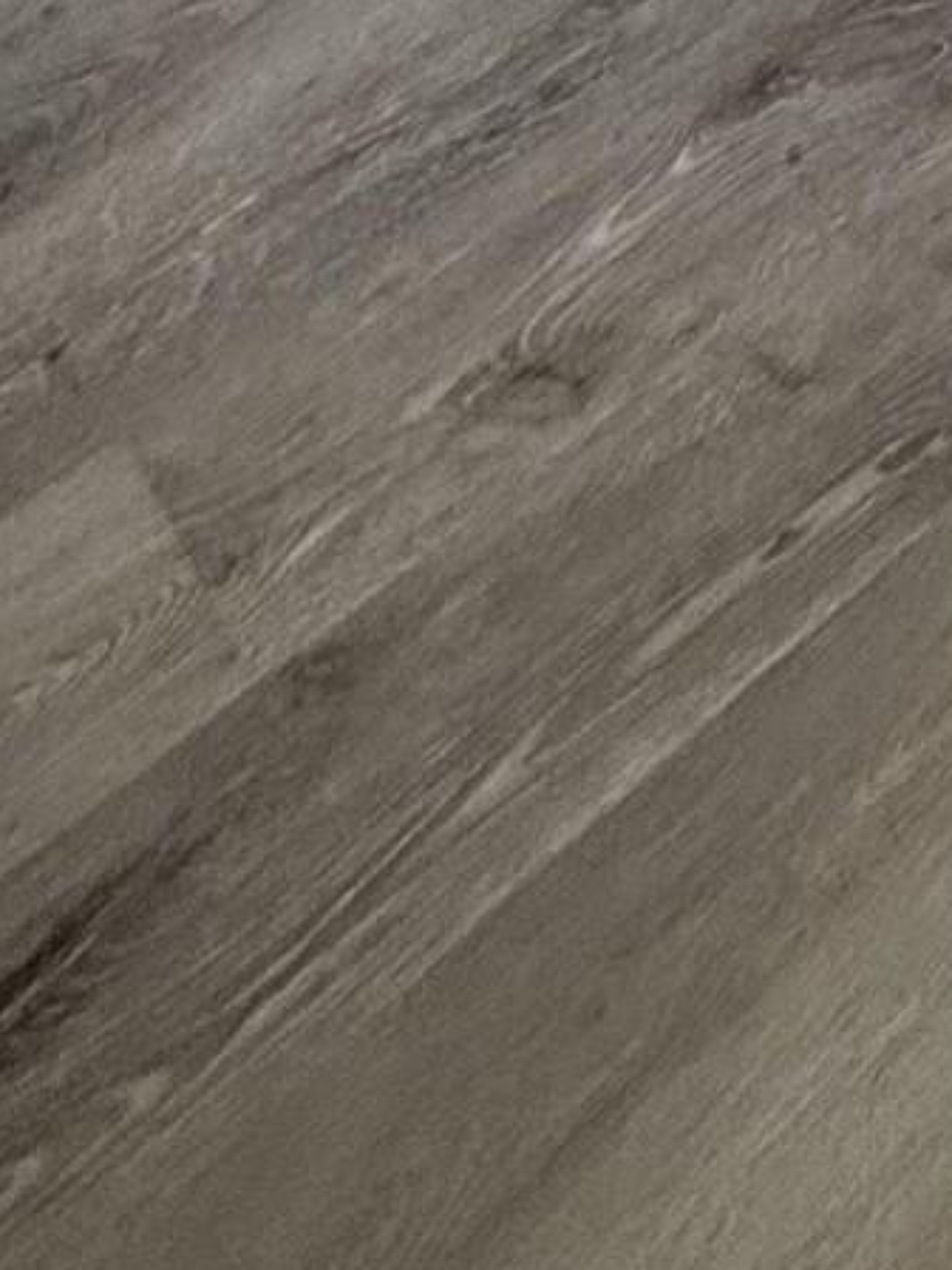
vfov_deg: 16.4
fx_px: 2640
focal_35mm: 72
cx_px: 1216
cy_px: -1553
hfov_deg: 19.0
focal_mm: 2.22
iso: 250
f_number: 2.2
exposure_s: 1/120
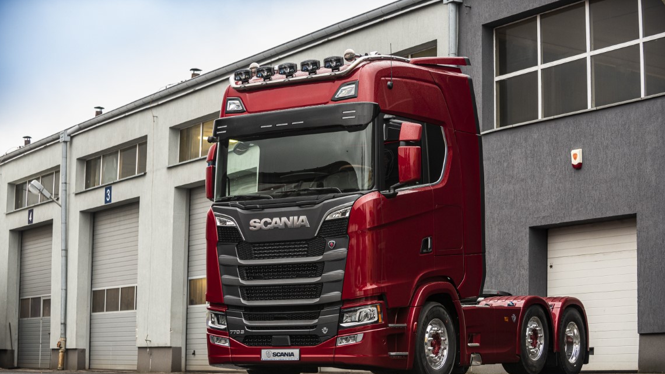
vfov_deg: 16.3
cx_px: 331
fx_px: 1305
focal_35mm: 74
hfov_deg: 28.6
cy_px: 221
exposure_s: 1/100
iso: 800
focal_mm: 70
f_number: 4
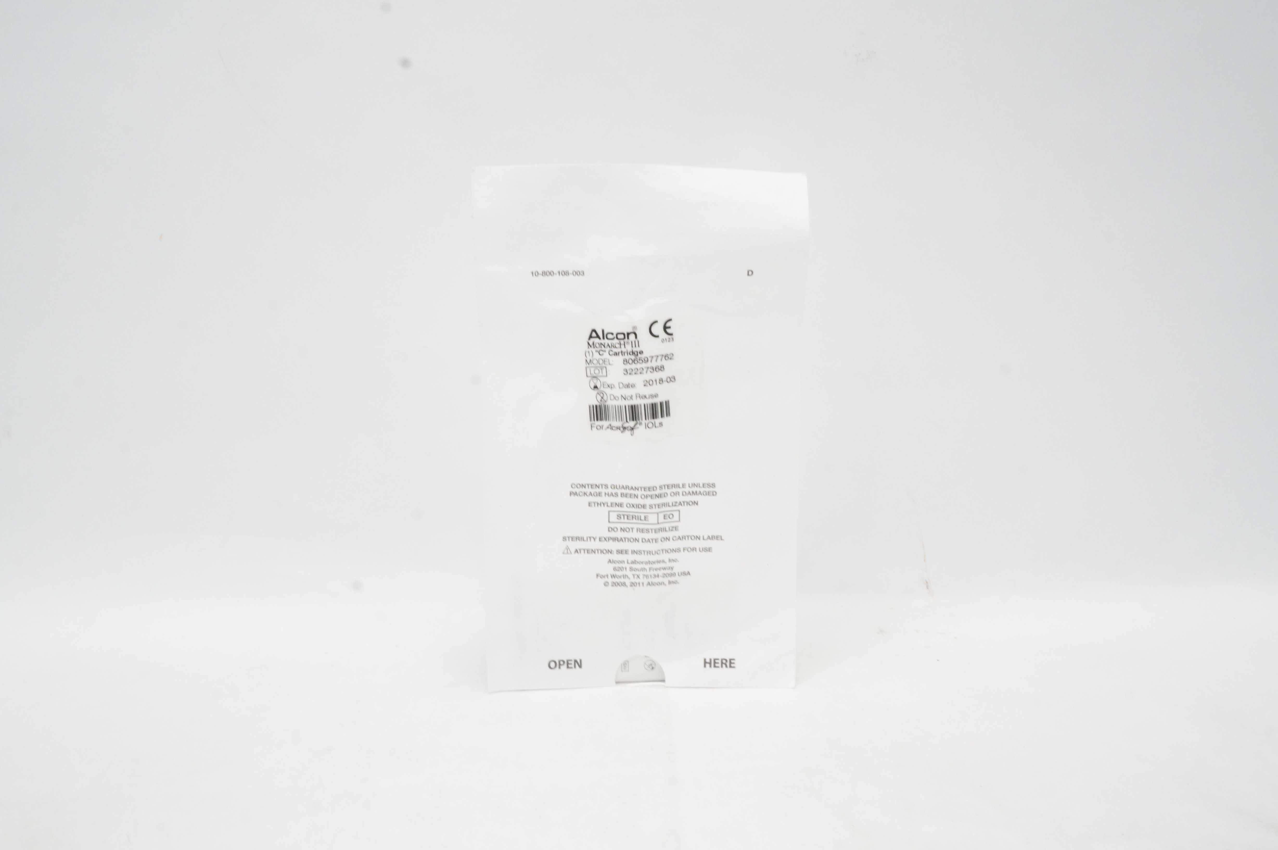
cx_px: 639
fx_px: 1064
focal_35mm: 30
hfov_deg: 62.0
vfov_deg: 43.5
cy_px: 425
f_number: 16
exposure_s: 1/20
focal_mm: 20
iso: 1600
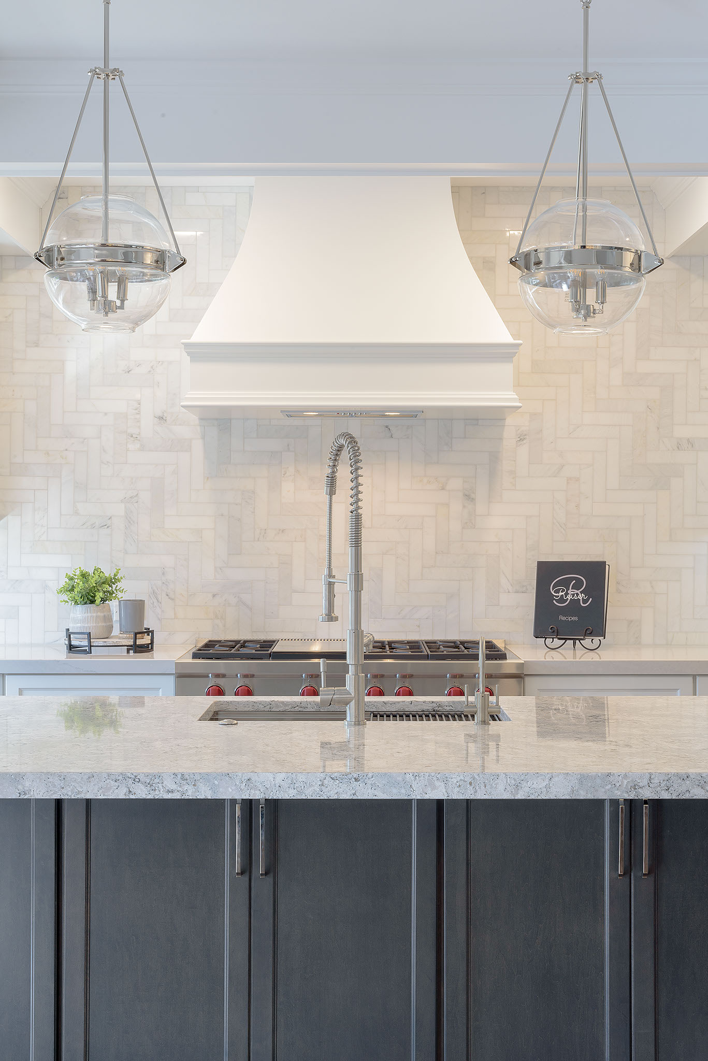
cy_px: 530
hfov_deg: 27.0
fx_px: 1474
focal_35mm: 50
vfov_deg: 39.6
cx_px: 354
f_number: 16
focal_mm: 50
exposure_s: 1.3
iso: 100
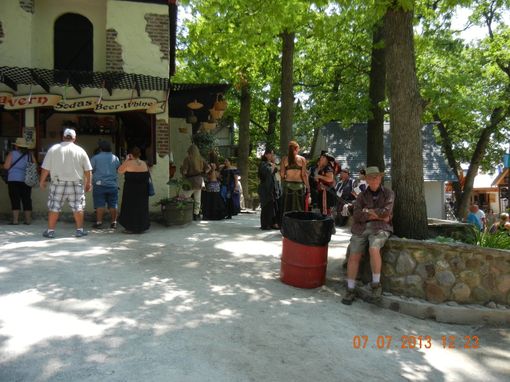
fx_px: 442
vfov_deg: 46.8
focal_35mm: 30
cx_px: 255
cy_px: 191
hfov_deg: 60.0
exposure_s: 1/366
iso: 160
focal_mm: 5.4
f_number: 3.5
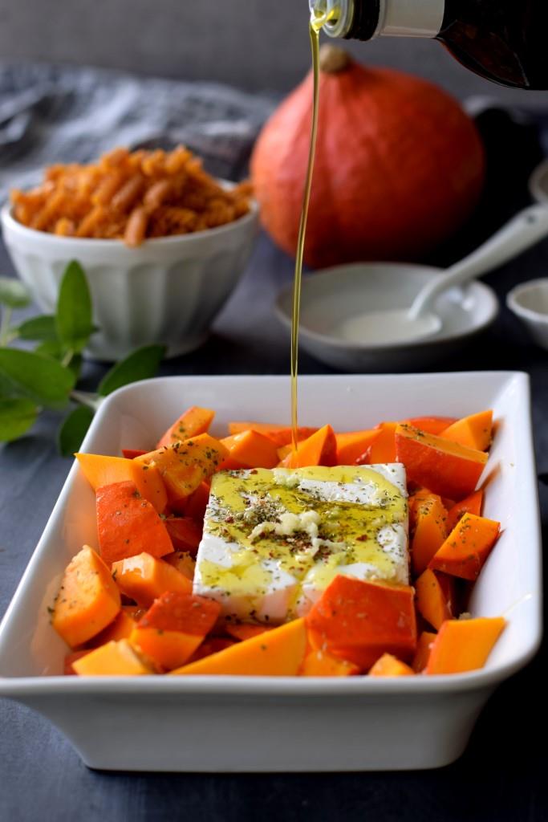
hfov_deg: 18.2
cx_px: 274
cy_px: 411
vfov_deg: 27.0
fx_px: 1712
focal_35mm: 75
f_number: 3.5
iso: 200
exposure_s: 1/320
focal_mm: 50
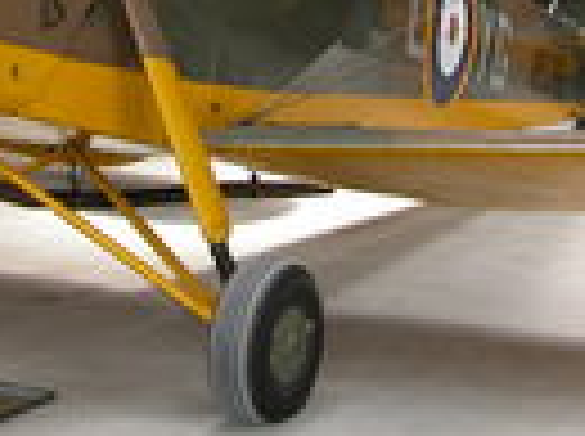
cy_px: -90
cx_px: 234
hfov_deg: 18.2
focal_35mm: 108
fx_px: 1822
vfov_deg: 13.3
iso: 100
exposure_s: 1/54
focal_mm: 8.9
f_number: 3.2
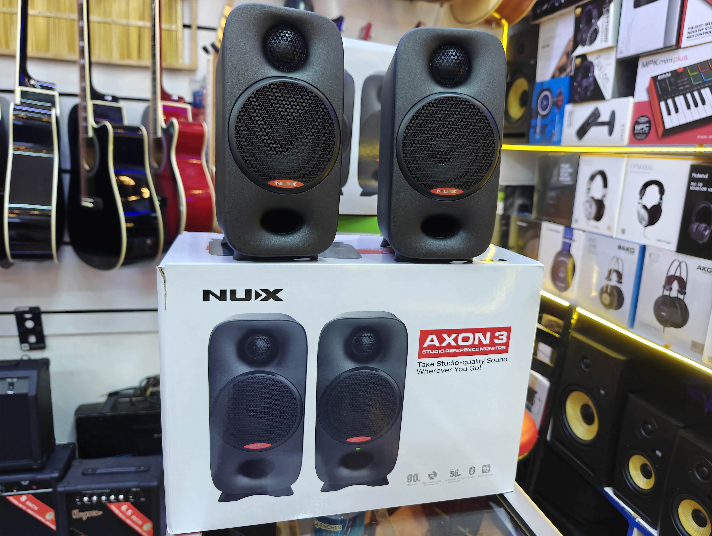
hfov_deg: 71.5
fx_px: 494
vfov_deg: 56.9
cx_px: 356
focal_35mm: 24
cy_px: 268
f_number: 1.7
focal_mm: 6.06
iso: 800
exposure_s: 1/100
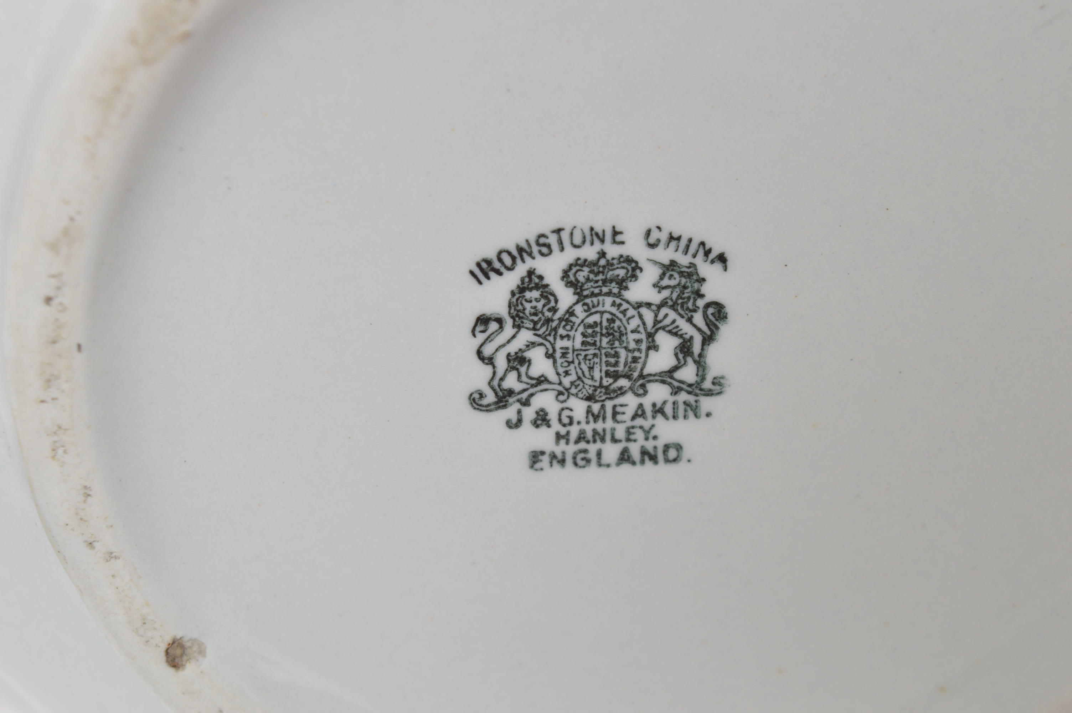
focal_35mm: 82
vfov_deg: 16.5
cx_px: 536
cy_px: 356
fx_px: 2454
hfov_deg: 24.6
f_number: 9
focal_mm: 55
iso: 400
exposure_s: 1/80
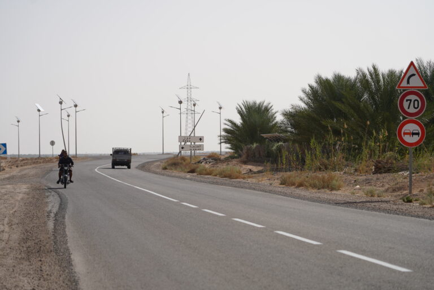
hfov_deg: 19.5
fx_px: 1266
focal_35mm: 105
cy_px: 145
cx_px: 217
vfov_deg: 13.0
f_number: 4.5
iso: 100
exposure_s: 1/1250
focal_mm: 105
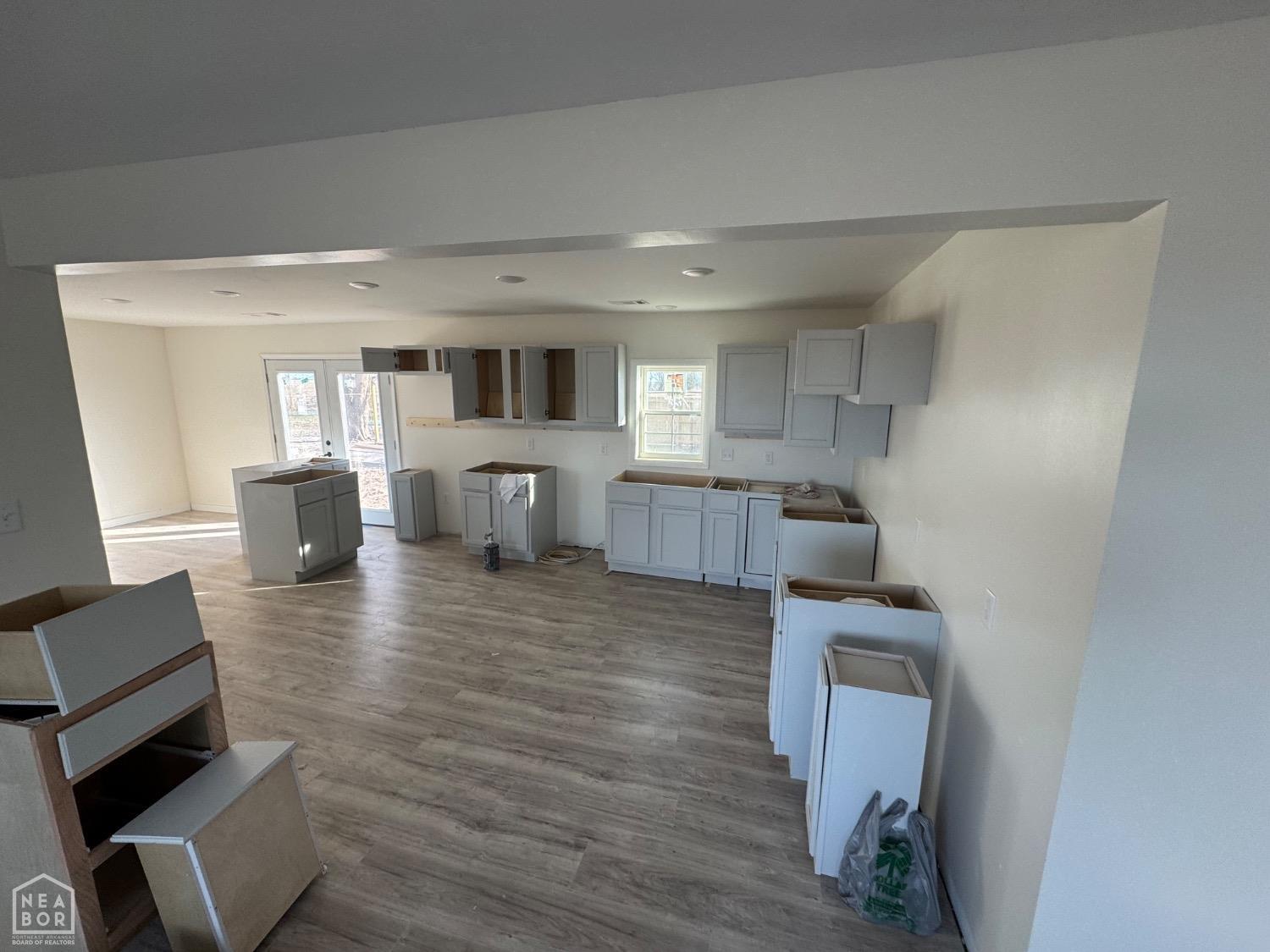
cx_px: 635
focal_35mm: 14
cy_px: 476
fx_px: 514
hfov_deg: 102.1
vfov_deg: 85.7
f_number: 2.2
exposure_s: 1/99
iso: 80
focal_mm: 2.22
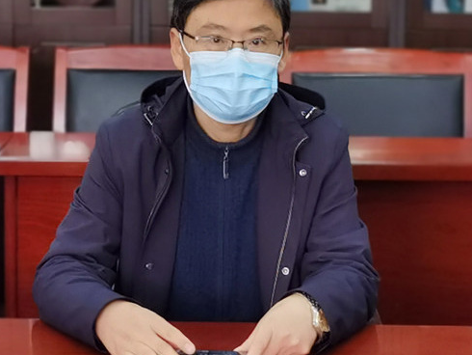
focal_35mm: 104
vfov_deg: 14.2
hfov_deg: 18.9
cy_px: 152
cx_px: 228
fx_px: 1419
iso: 125
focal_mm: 5.56
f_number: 1.6
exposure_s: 1/100
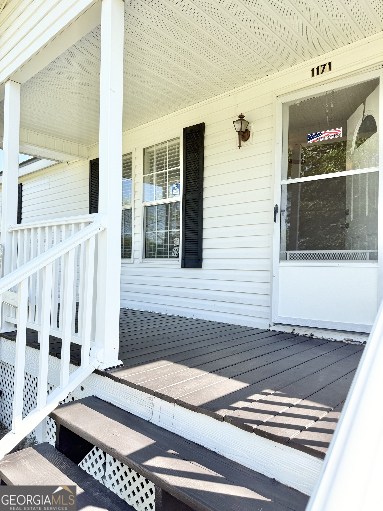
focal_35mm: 24
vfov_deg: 71.6
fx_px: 354
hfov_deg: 56.8
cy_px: 256
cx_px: 192
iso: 80
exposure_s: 1/1855
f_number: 1.78
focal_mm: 6.76
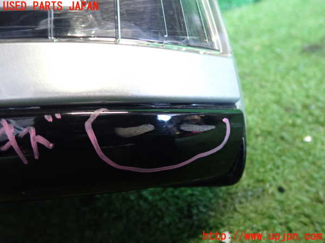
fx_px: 282
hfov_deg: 60.0
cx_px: 162
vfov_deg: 46.8
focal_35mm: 30
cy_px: 122
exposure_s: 1/30
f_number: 2.3
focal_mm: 5.4
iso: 400
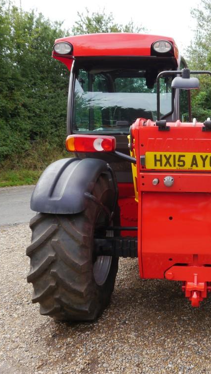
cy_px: 187
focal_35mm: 41
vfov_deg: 49.4
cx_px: 182
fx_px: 408
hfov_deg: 28.1
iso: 160
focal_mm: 14
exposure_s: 1/200
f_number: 5
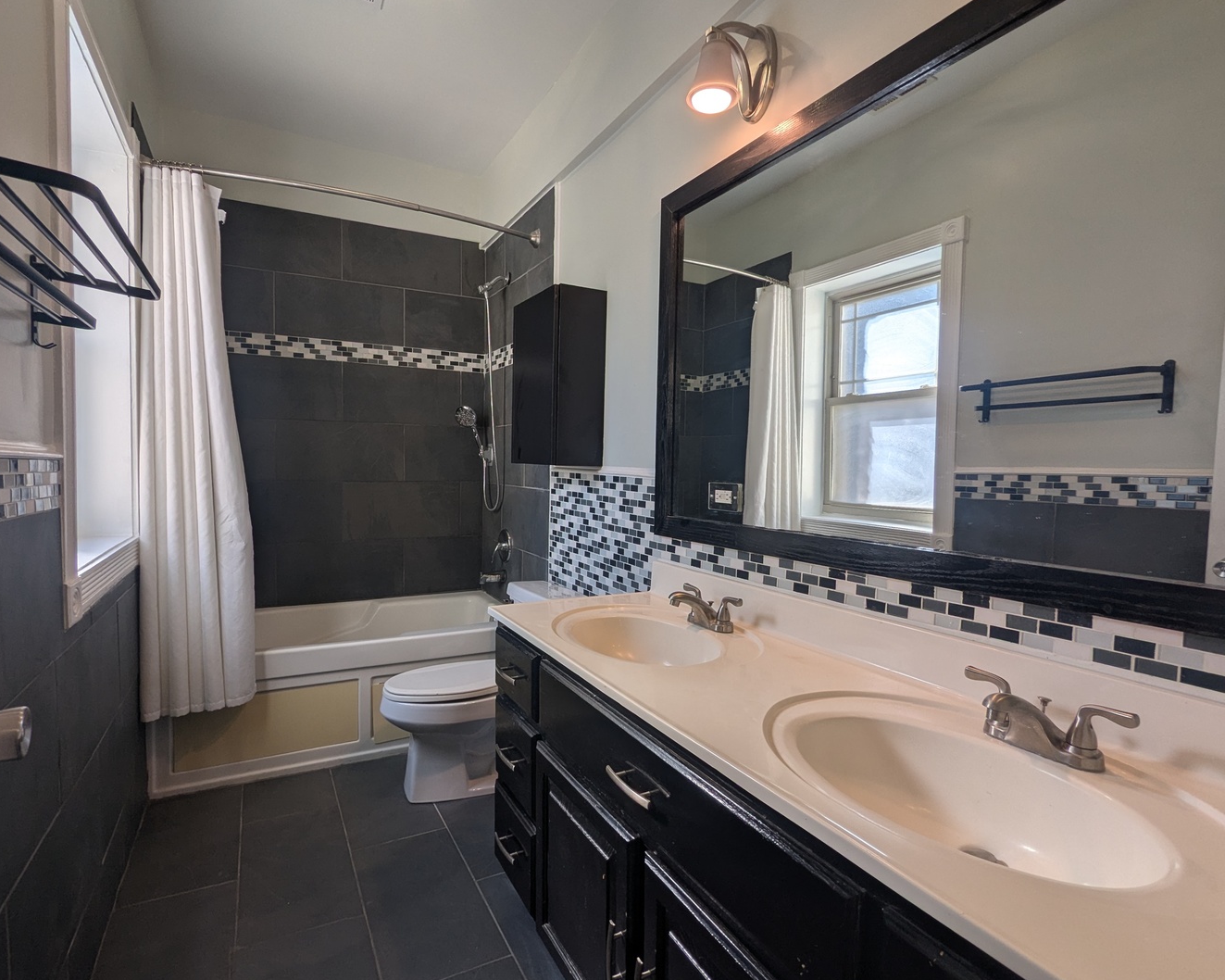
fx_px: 616
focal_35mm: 17
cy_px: 491
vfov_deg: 77.0
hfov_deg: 89.6
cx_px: 581
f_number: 2.2
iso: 51
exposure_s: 1/192
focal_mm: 2.35
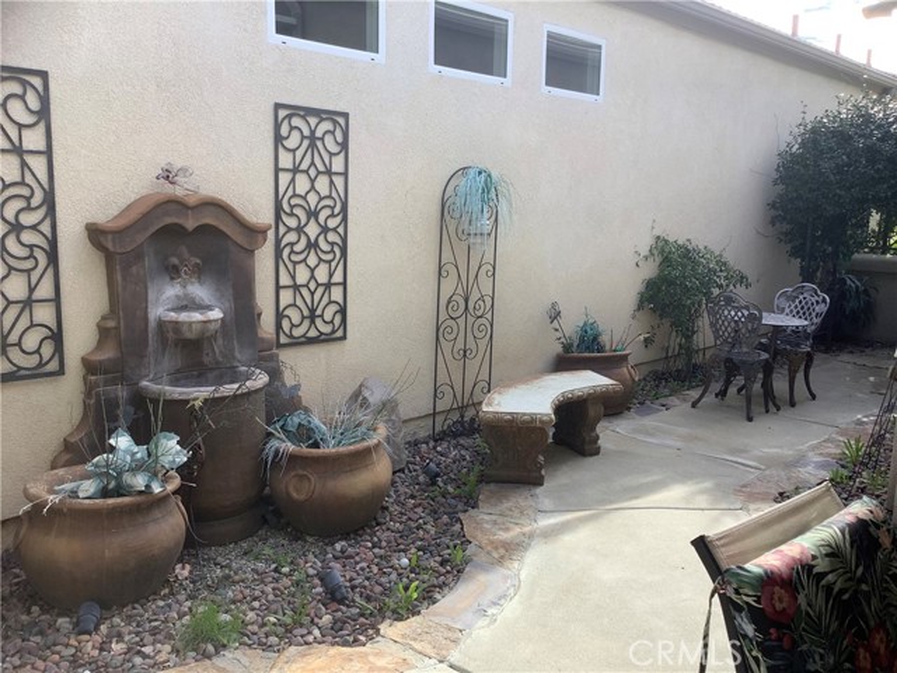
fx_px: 803
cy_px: 336
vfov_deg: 45.4
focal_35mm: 31
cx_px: 448
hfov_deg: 58.4
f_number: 2.4
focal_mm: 3.3
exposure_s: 1/306
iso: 25
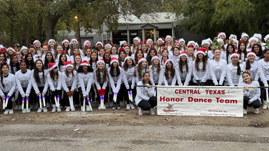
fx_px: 378
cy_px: 71
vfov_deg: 22.6
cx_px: 134
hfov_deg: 39.2
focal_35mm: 53
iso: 100
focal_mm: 6.76
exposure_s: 1/89
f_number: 1.78
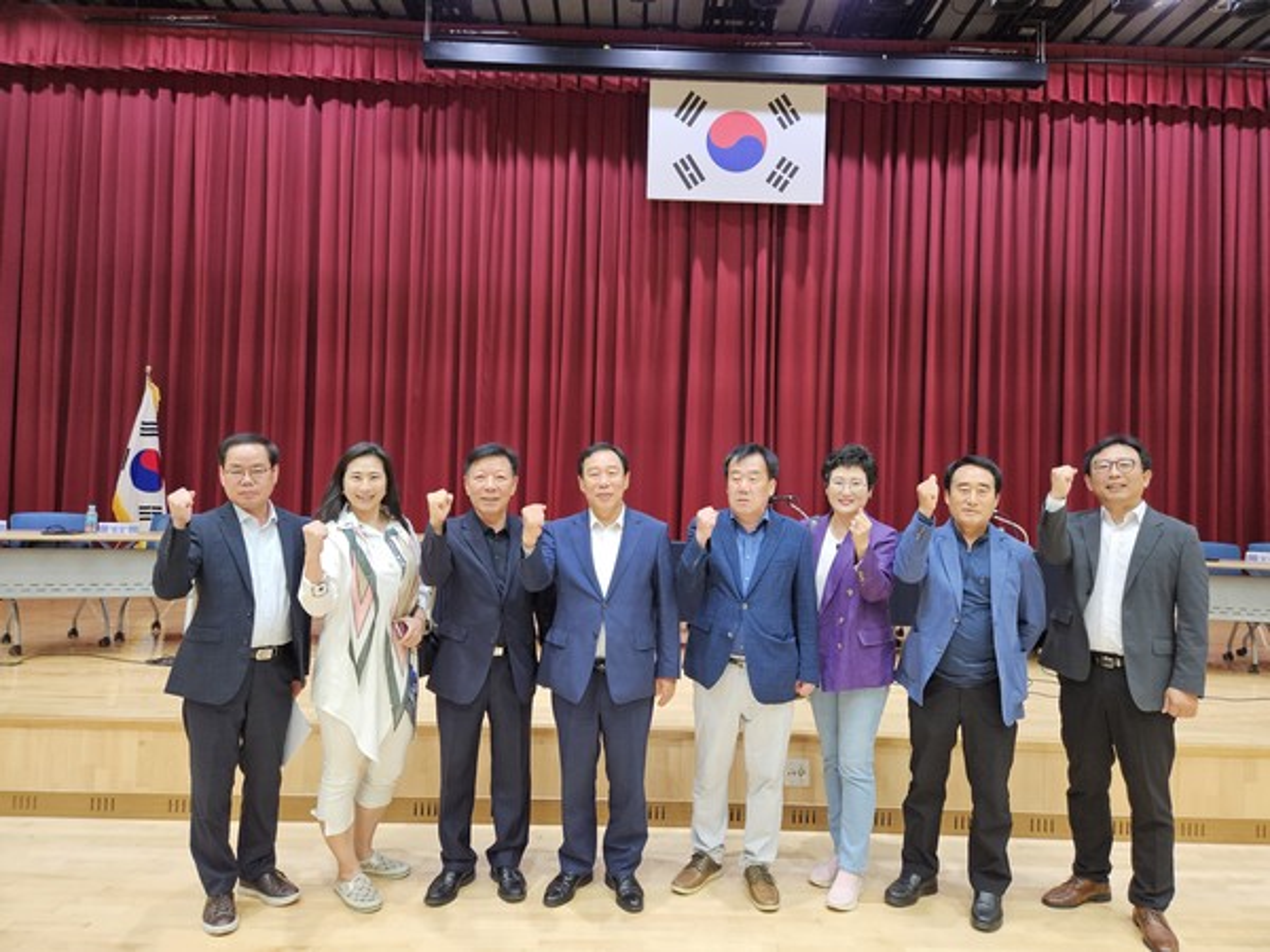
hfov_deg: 73.9
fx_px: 844
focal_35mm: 23
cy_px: 476
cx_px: 635
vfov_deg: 58.9
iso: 320
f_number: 1.8
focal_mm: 5.4
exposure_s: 1/120
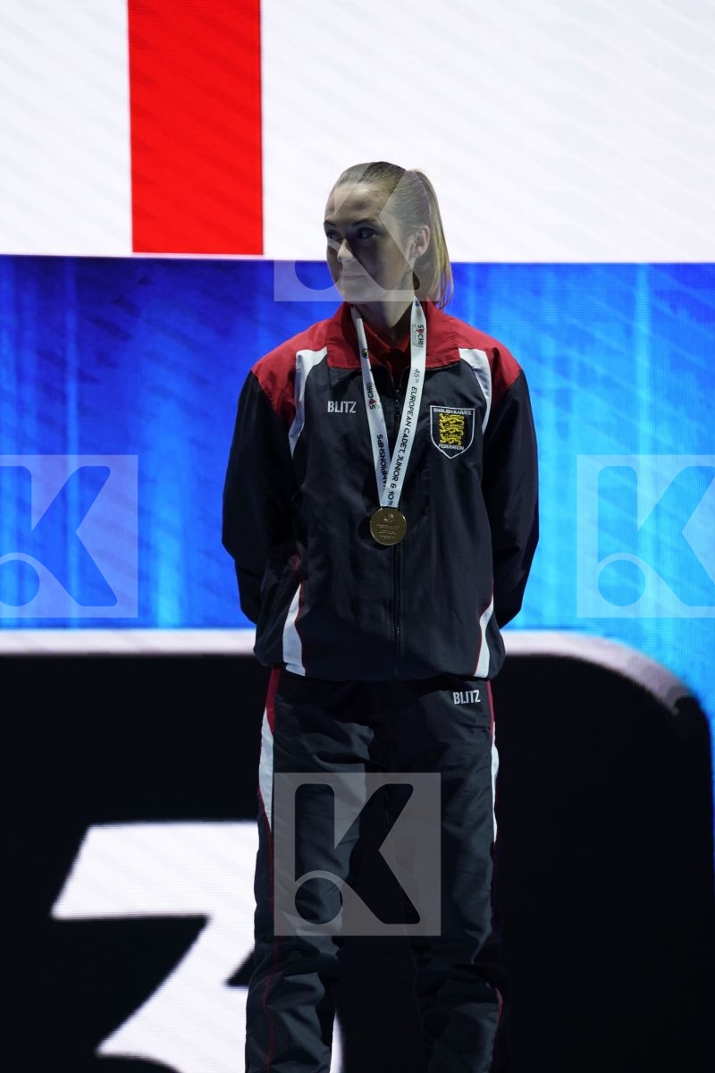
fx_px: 5958
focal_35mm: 200
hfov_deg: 6.9
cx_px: 358
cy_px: 536
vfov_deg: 10.3
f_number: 2.8
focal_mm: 200
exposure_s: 1/250
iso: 320
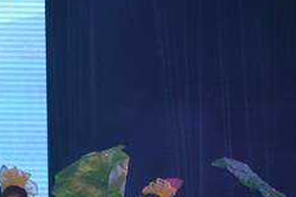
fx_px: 1603
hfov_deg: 10.3
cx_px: -97
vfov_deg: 7.0
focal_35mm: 195
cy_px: 147
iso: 800
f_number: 5.6
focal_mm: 46
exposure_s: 1/200
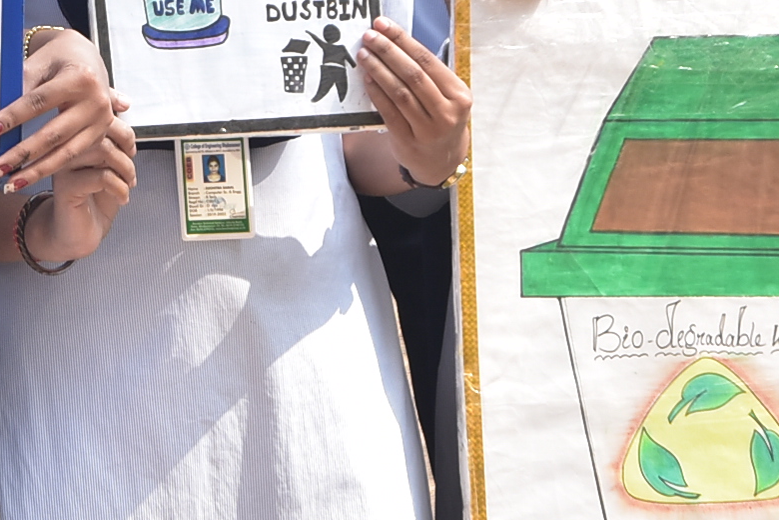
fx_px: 8222
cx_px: -442
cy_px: -393
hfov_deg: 5.4
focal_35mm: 380
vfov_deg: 3.6
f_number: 8
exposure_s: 1/250
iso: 400
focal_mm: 66
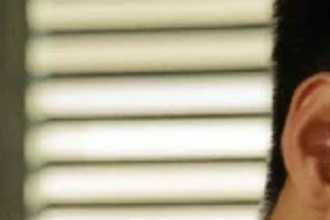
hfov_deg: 5.5
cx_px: 563
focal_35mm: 369
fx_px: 3382
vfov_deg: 3.7
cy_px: 594
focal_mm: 48
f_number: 2.8
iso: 2000
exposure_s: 1/250
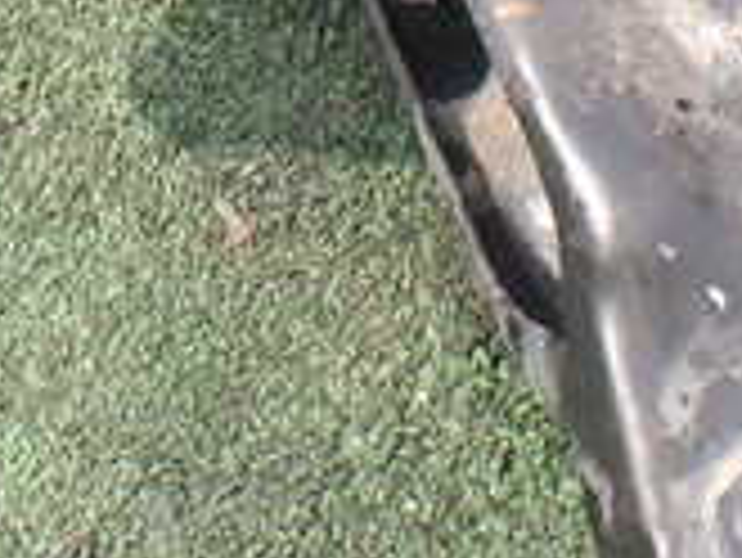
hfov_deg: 17.8
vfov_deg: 13.0
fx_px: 2338
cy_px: -220
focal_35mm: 109
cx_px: 94
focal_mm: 5.4
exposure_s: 1/250
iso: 100
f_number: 3.2
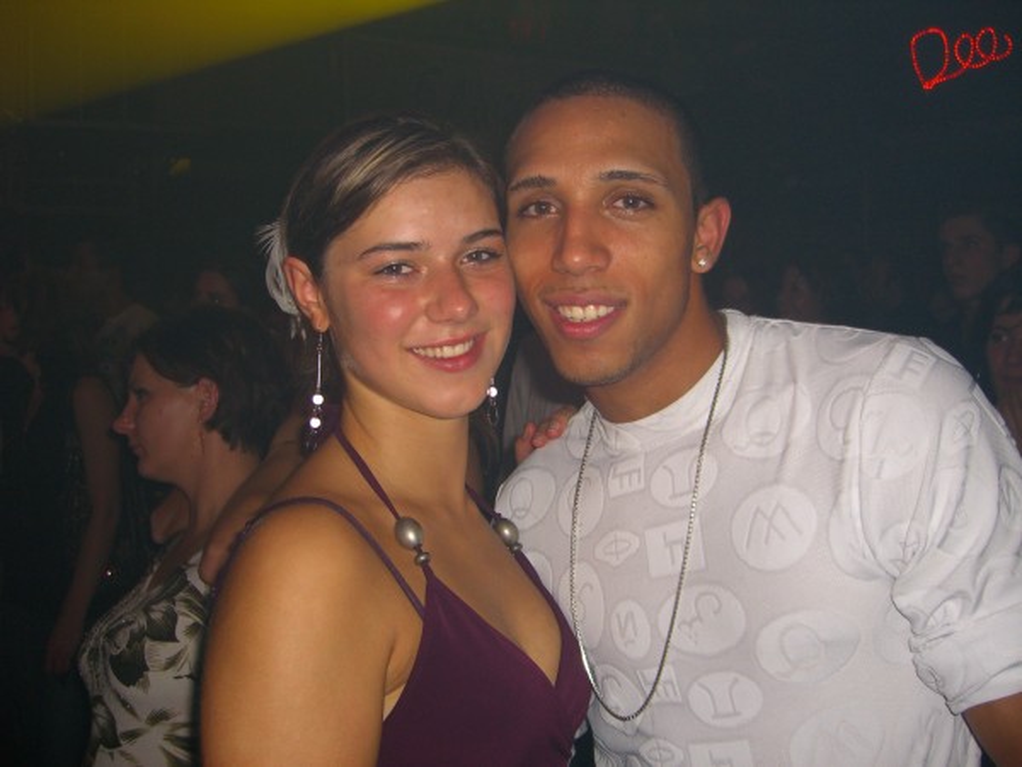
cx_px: 511
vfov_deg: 37.7
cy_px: 384
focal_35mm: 38
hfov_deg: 49.0
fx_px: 1122
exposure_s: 1/60
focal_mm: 7.9
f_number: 2.8
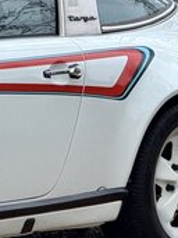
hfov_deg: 3.1
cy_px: 111
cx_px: -211
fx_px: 3220
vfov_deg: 4.2
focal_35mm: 469
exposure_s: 1/99
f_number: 2.8
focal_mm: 16.89
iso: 500
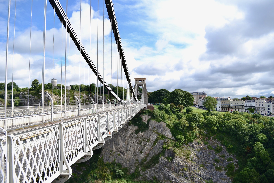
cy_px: 92
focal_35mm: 27
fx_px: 205
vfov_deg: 47.9
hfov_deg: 67.4
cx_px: 137
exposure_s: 1/500
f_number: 4.5
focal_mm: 18
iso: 100
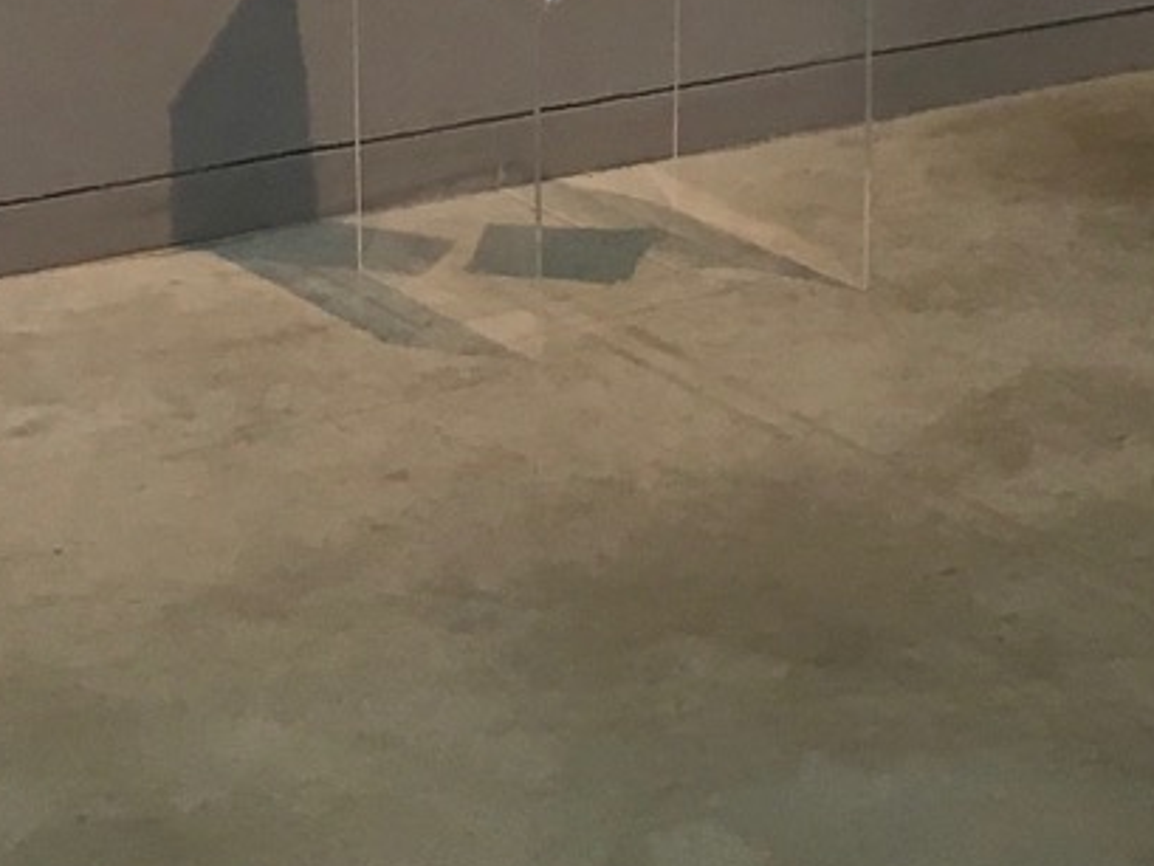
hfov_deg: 13.8
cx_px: 547
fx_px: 4769
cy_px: -891
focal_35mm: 143
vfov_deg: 9.6
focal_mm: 4.15
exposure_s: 1/33
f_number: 2.2
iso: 40
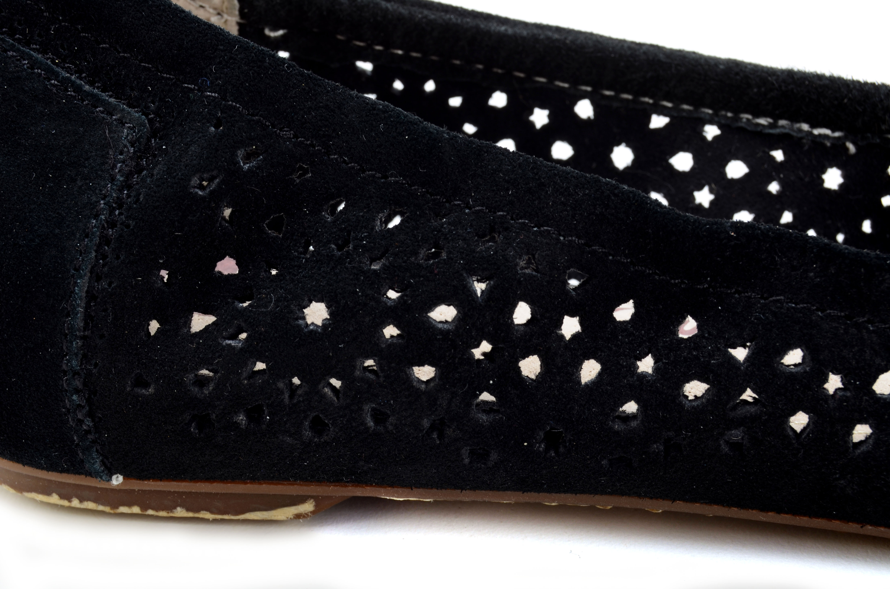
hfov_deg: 24.7
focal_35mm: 82
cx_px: 445
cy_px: 294
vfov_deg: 16.5
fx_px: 2035
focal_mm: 55
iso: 100
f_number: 16
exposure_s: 1/160
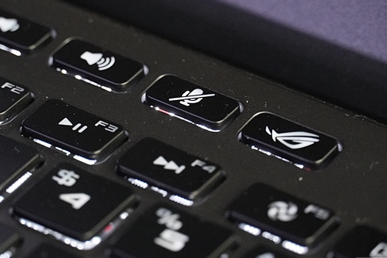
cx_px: 153
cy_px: 105
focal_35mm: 258
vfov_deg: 5.3
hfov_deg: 8.0
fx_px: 2774
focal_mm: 120
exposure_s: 1/50
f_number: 5.6
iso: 6400
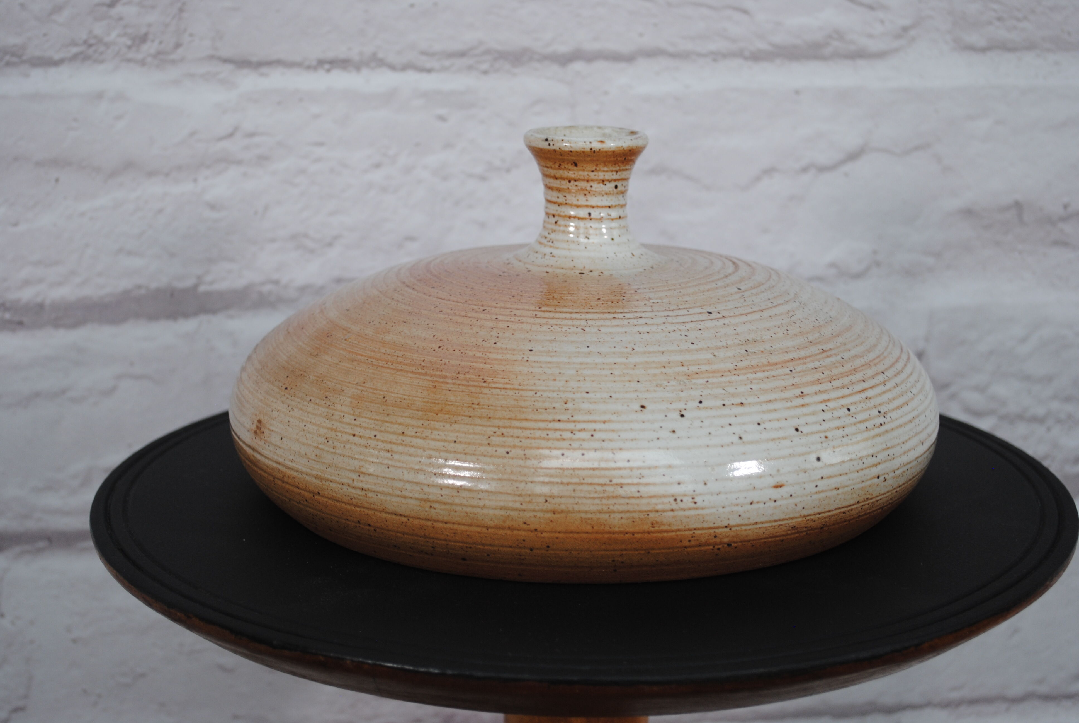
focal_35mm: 57
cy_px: 362
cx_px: 540
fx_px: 1710
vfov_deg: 23.8
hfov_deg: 35.0
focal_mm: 38
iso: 200
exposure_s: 1/80
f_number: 5
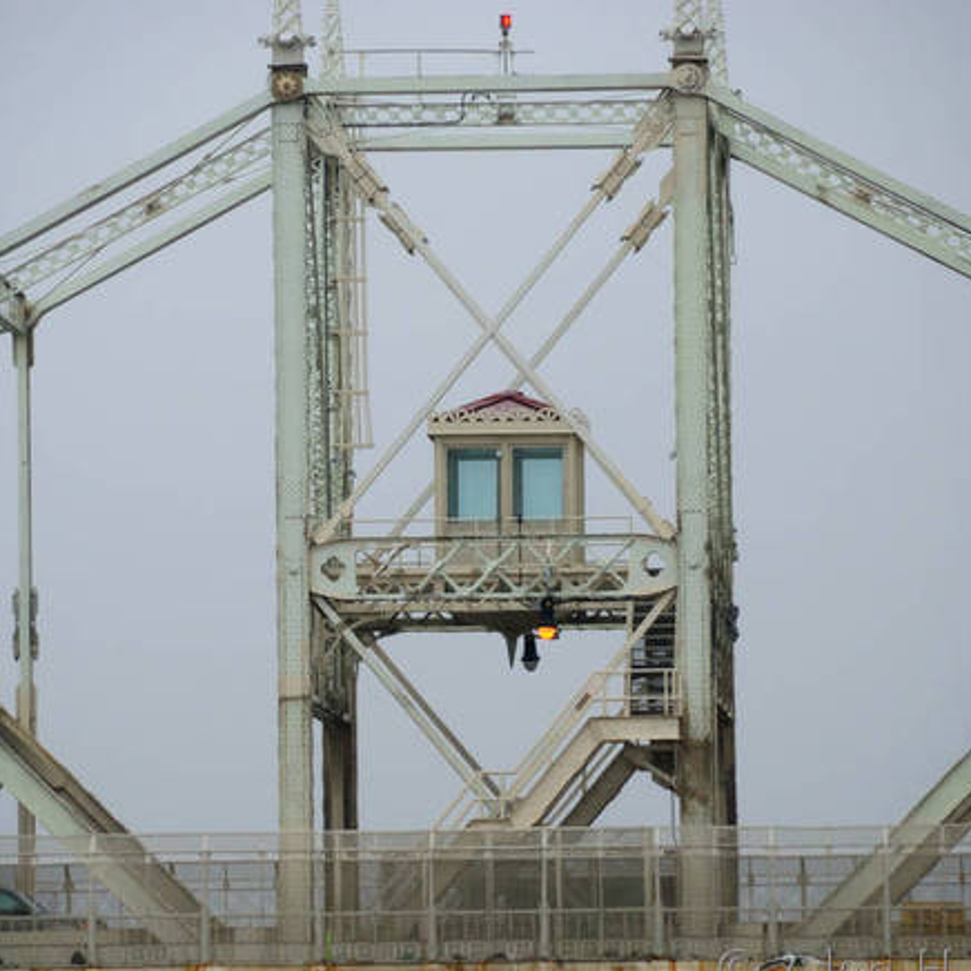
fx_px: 13012
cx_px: 459
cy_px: 501
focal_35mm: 410
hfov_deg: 4.3
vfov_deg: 4.3
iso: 180
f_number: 5.6
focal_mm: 200
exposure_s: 1/200
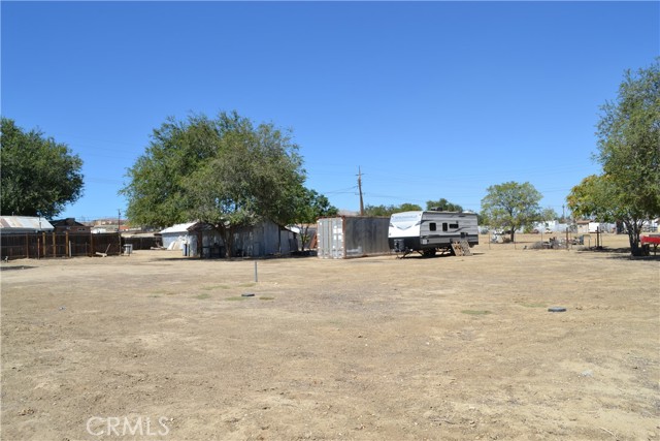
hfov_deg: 67.4
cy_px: 220
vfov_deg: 48.0
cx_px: 330
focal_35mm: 27
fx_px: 495
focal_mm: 18
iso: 100
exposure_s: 1/250
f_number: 8
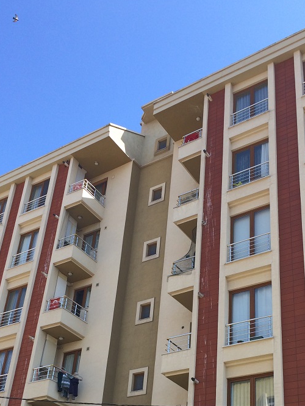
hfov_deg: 30.3
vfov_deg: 38.2
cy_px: 322
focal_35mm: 48
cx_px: 167
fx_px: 564
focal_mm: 4.12
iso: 32
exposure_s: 1/805
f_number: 2.2
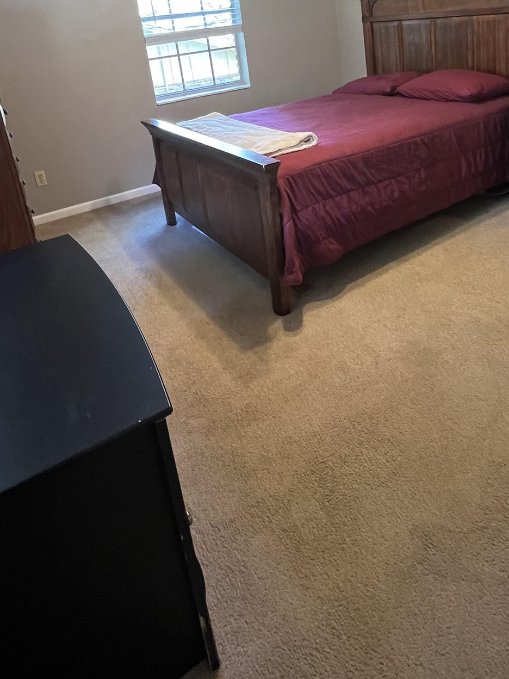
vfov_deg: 66.5
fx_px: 471
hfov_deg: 56.5
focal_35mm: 24
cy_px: 158
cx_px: 296
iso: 500
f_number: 1.8
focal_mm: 1.57
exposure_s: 1/60
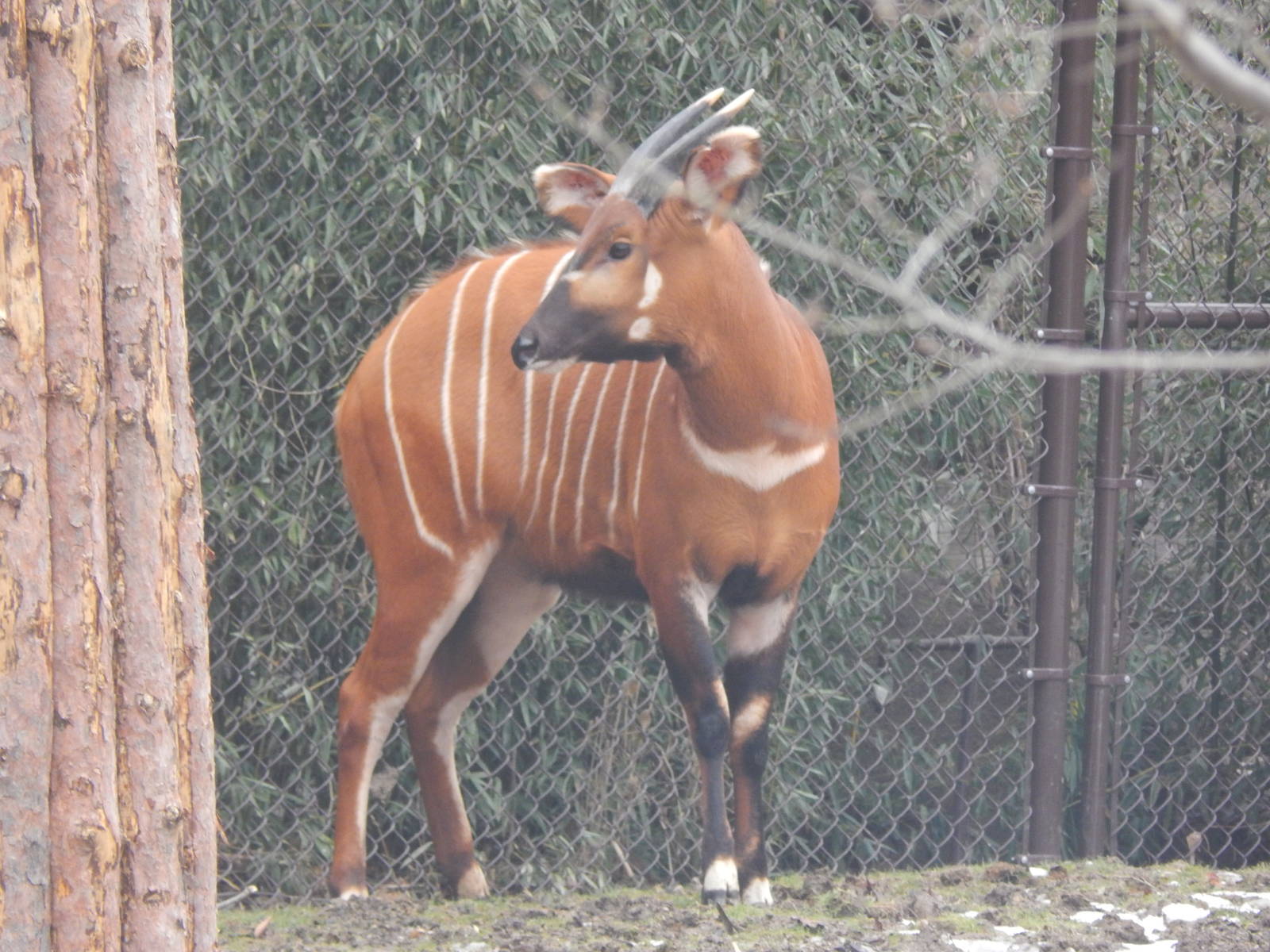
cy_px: 476
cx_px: 635
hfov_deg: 4.0
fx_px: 18271
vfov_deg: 3.0
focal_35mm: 498
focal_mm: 88.6
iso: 400
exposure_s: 1/80
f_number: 5.8
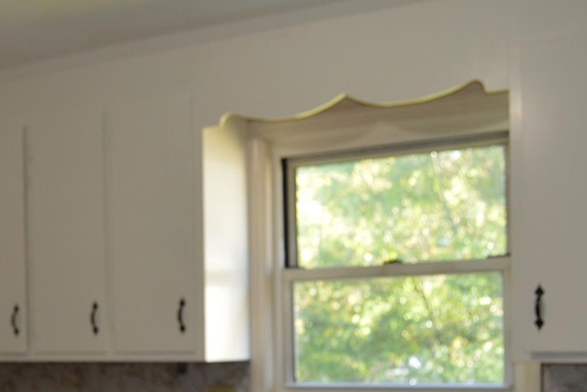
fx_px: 1076
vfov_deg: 20.0
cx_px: 96
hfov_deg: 29.6
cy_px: 385
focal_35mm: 66
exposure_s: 1/60
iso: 400
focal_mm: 18
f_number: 4
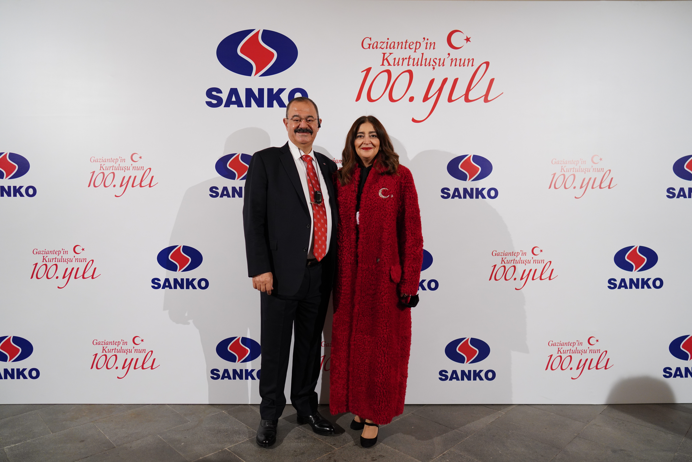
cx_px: 346
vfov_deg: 53.1
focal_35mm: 24
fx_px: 461
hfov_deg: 73.7
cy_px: 231
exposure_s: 1/250
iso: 1250
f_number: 2
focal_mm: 24
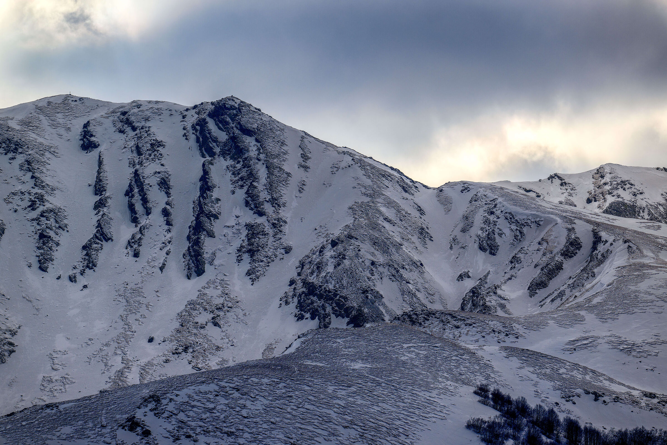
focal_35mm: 400
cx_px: 334
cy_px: 222
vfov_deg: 3.4
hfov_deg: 5.2
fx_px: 7411
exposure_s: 1/1250
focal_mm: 400
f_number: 5.6
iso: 64
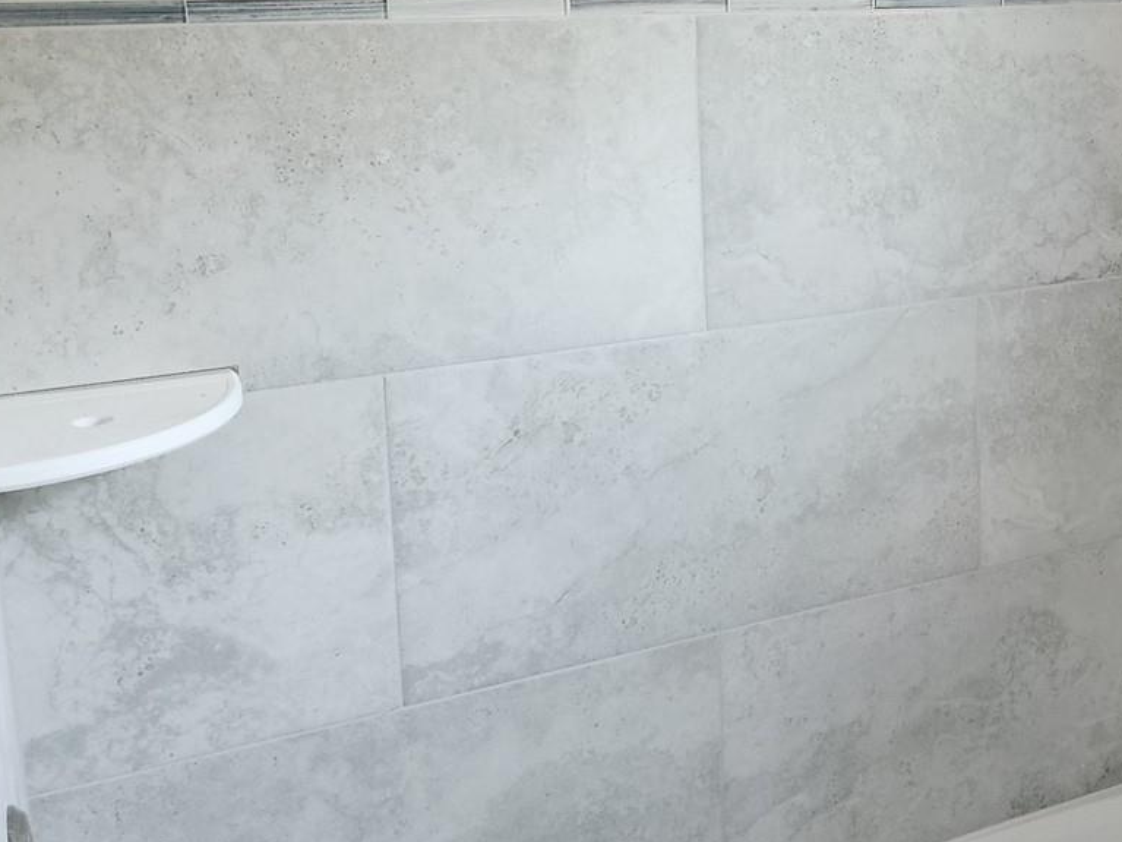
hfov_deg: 37.3
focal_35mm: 48
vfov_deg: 29.7
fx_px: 1556
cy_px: 202
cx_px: 990
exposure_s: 1/40
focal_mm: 5.4
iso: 400
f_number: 1.8
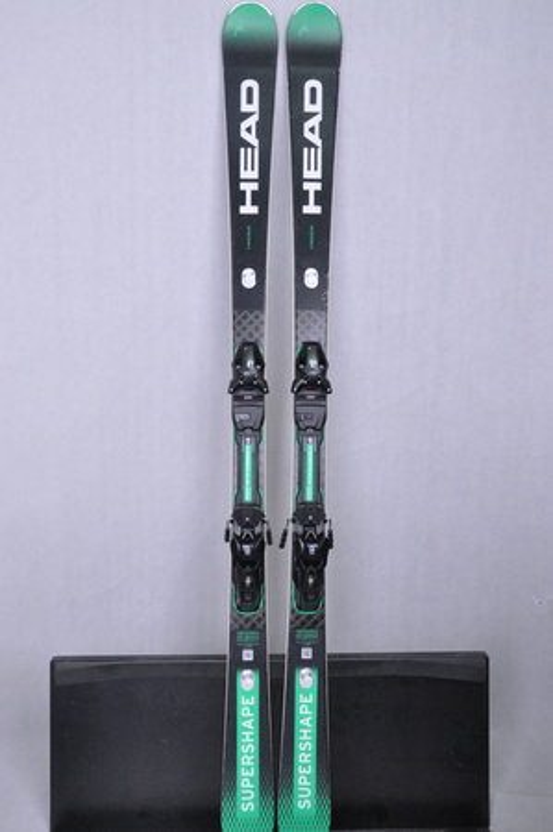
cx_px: 276
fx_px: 831
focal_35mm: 36
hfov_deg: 36.8
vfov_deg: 53.2
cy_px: 416
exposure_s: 1/125
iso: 3200
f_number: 8
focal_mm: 24
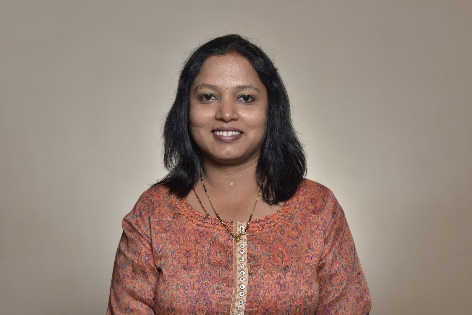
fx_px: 656
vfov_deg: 27.0
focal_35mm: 50
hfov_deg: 39.6
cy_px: 158
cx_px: 236
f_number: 6.3
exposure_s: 1/200
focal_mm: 50
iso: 320
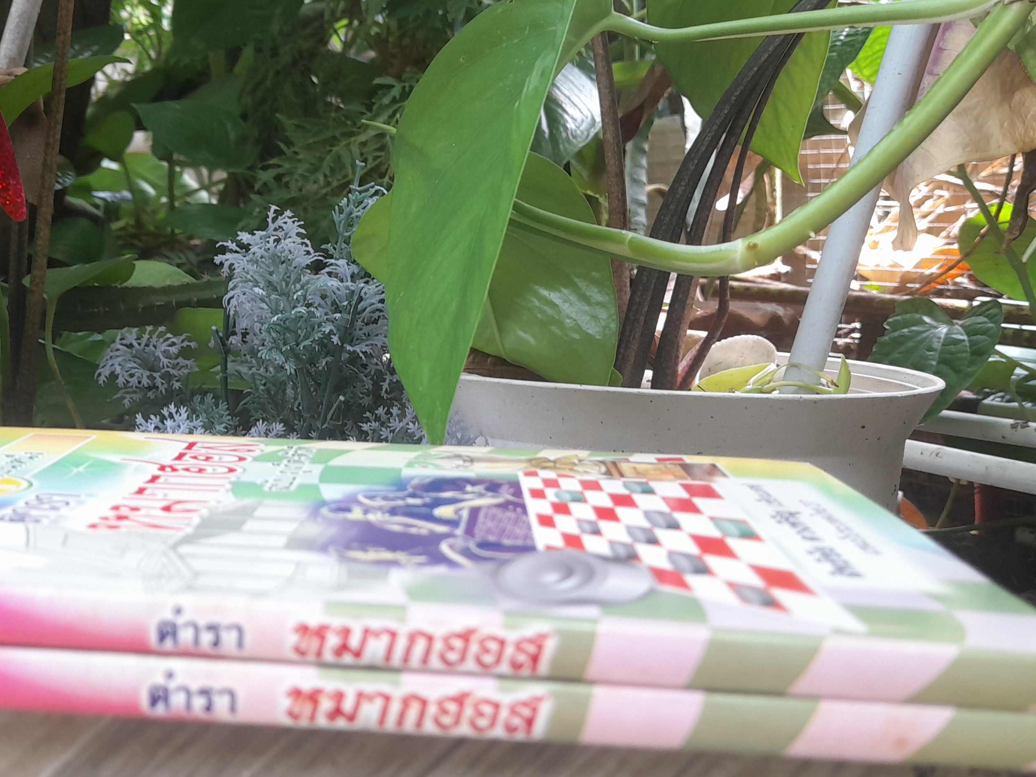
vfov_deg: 35.8
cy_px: 314
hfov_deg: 46.4
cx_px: 387
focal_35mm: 40
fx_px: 1197
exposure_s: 1/60
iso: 80
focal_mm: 4.6
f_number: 2
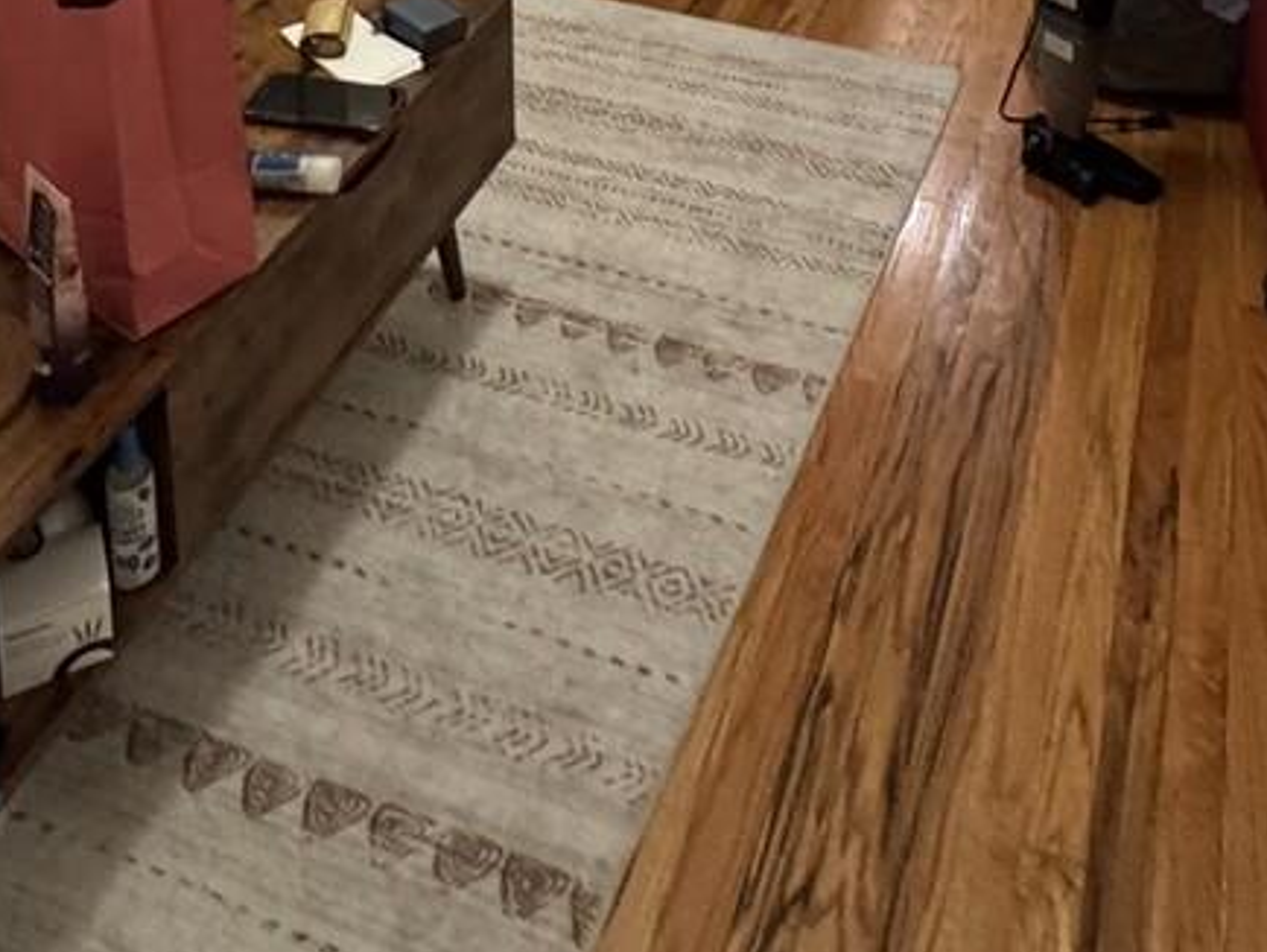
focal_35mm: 43
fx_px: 1575
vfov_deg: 25.3
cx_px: 813
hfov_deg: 43.4
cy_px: -485
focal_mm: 2.22
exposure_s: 1/60
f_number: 2.2
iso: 500
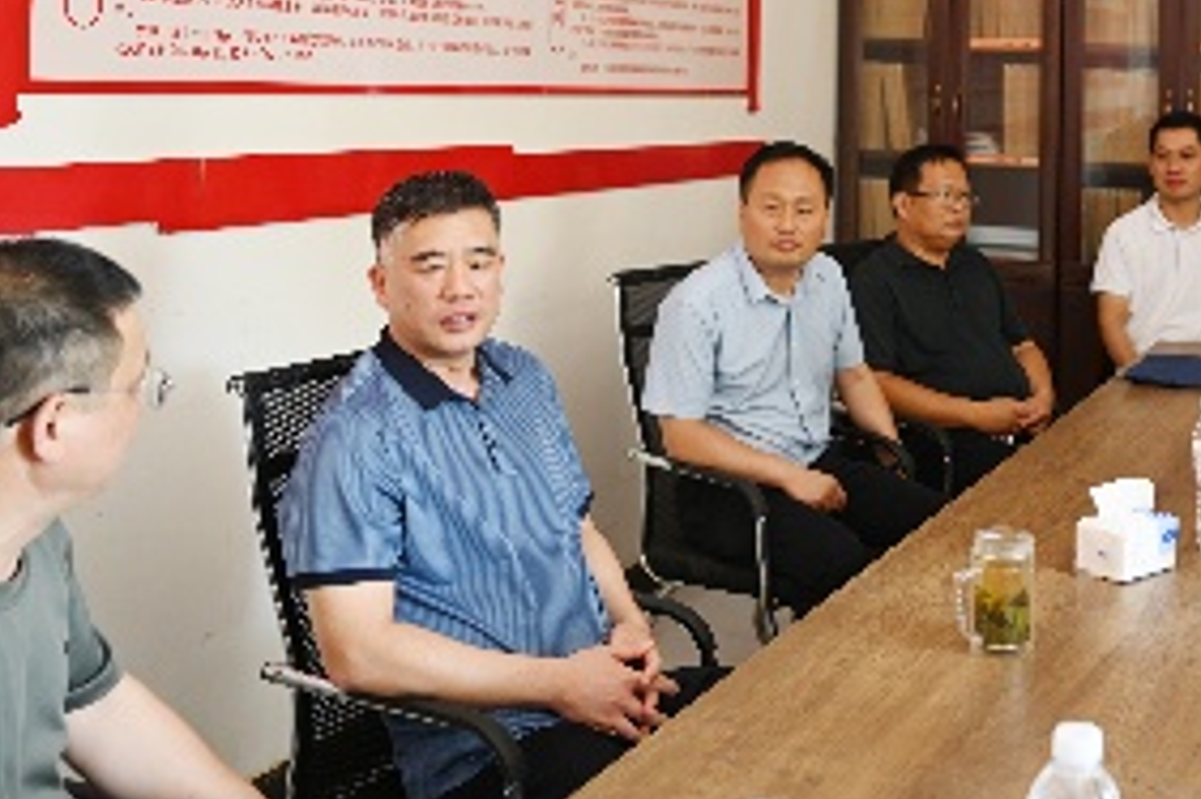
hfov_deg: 39.4
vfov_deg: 27.2
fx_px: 1600
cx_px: 970
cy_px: 109
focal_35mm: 48
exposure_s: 1/30
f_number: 2.8
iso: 100
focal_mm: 24.5
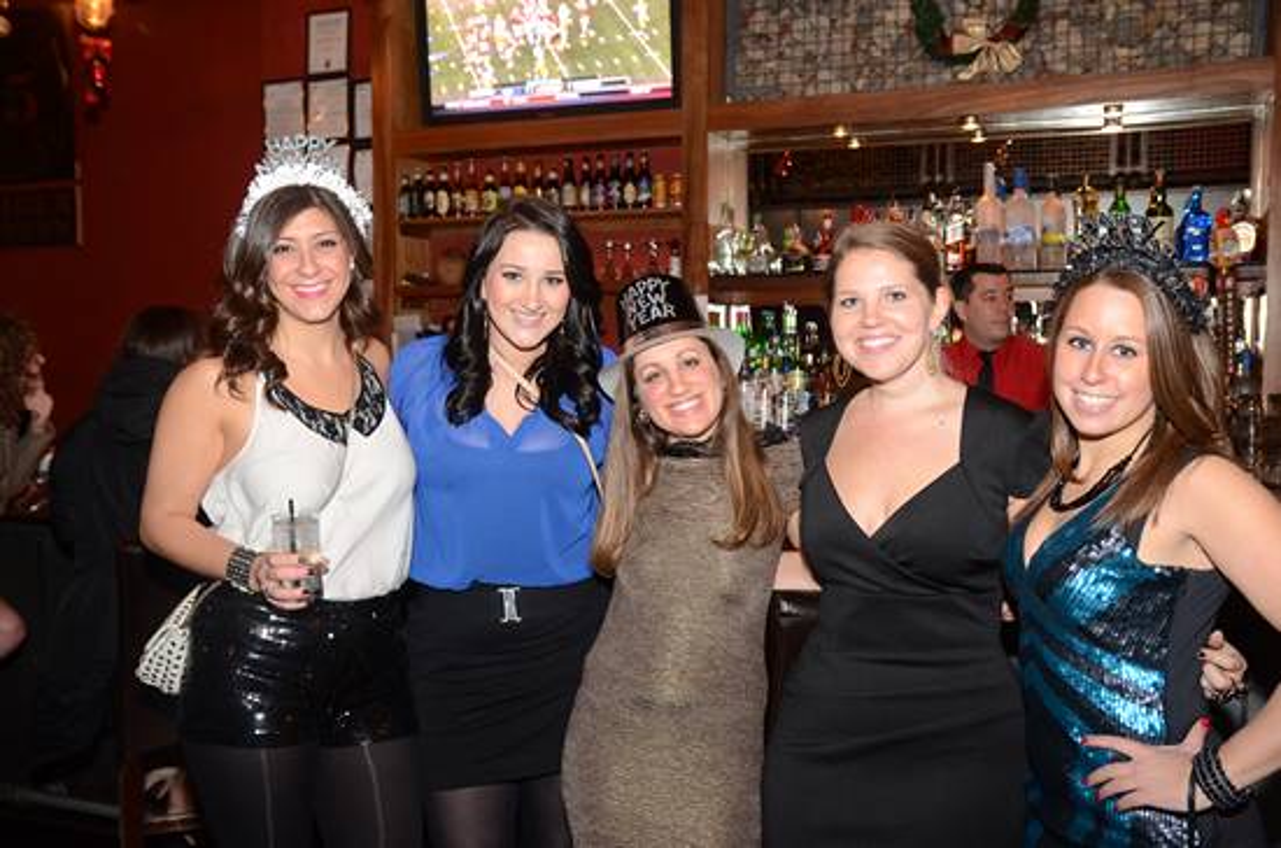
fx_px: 1278
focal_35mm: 36
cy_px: 424
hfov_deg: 53.2
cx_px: 640
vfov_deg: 36.7
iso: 1250
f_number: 3.5
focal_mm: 24
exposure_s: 1/30
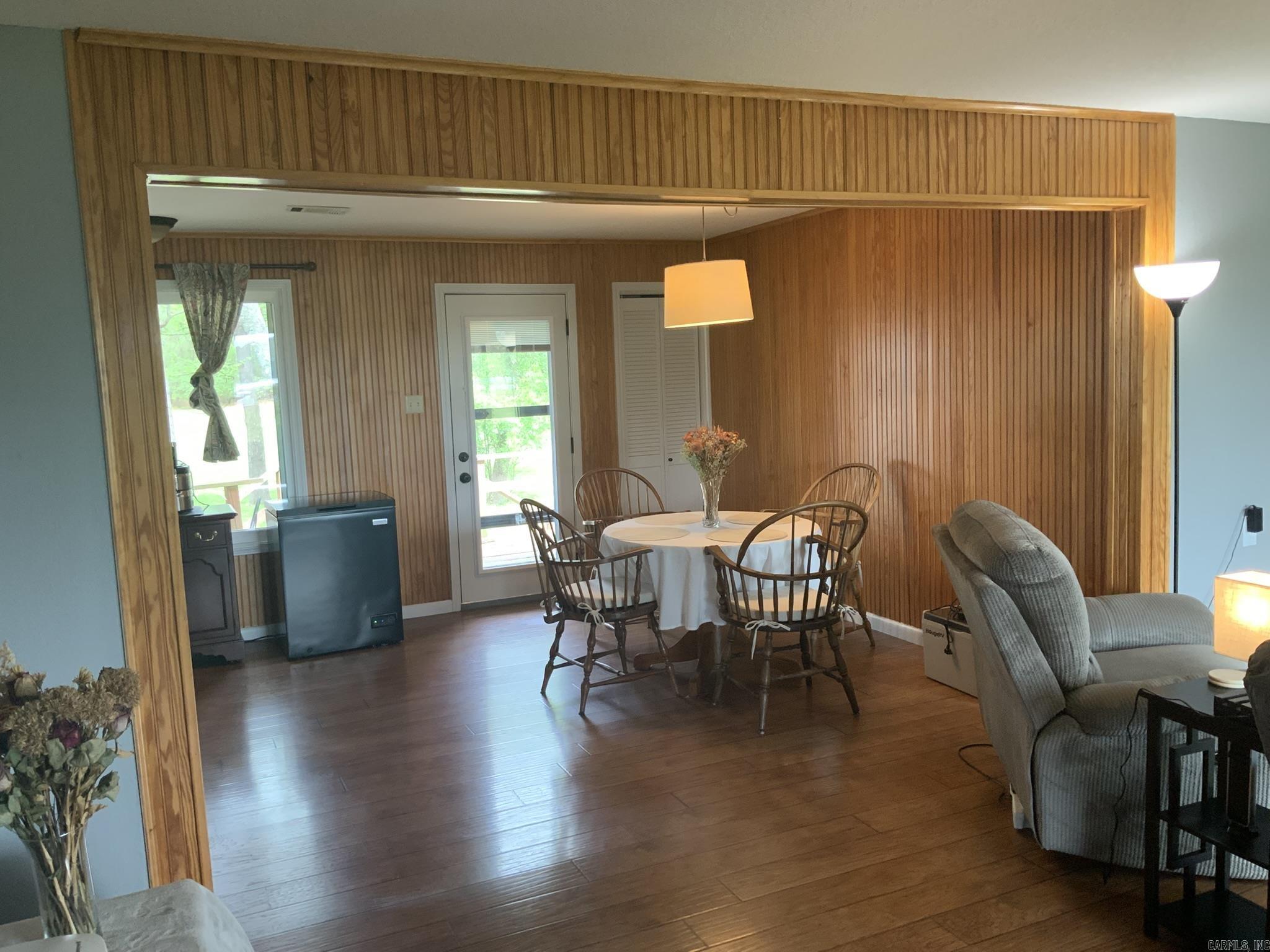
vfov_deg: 48.2
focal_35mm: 29
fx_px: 1064
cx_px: 635
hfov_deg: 61.7
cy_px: 476
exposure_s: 1/60
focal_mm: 3
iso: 125
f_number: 1.8
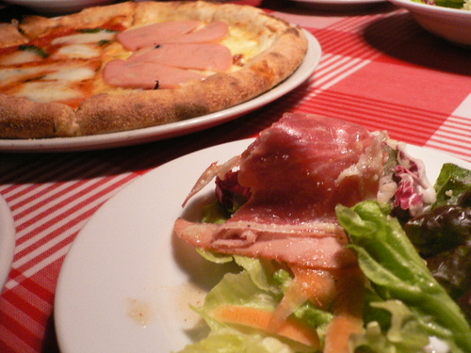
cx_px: 236
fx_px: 476
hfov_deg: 52.6
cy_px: 176
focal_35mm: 35
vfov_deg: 40.7
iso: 200
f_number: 2.8
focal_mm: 5.8
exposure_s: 1/10
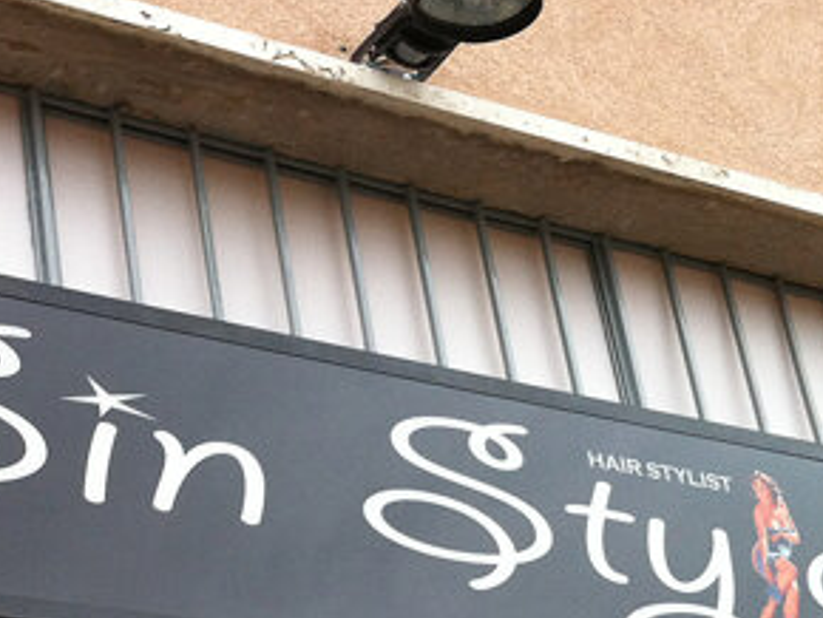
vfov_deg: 16.3
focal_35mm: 88
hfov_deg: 21.9
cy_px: 666
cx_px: 152
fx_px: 2094
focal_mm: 3.85
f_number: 2.8
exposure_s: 1/120
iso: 100
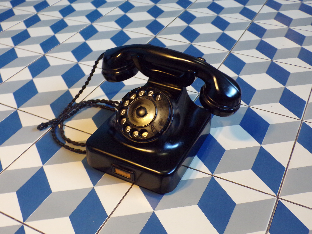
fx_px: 342
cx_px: 154
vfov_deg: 37.7
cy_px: 117
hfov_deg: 49.0
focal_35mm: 38
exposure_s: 1/15
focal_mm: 6.6
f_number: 3.3
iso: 400
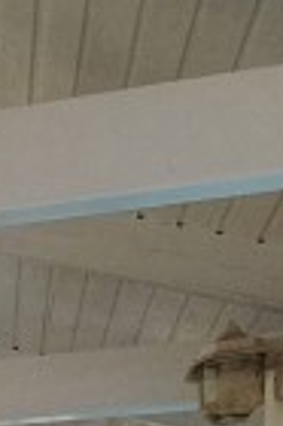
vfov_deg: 16.2
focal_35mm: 99
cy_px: 840
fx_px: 1170
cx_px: -481
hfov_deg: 10.8
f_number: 2.2
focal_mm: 1.8
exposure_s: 1/744
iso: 50
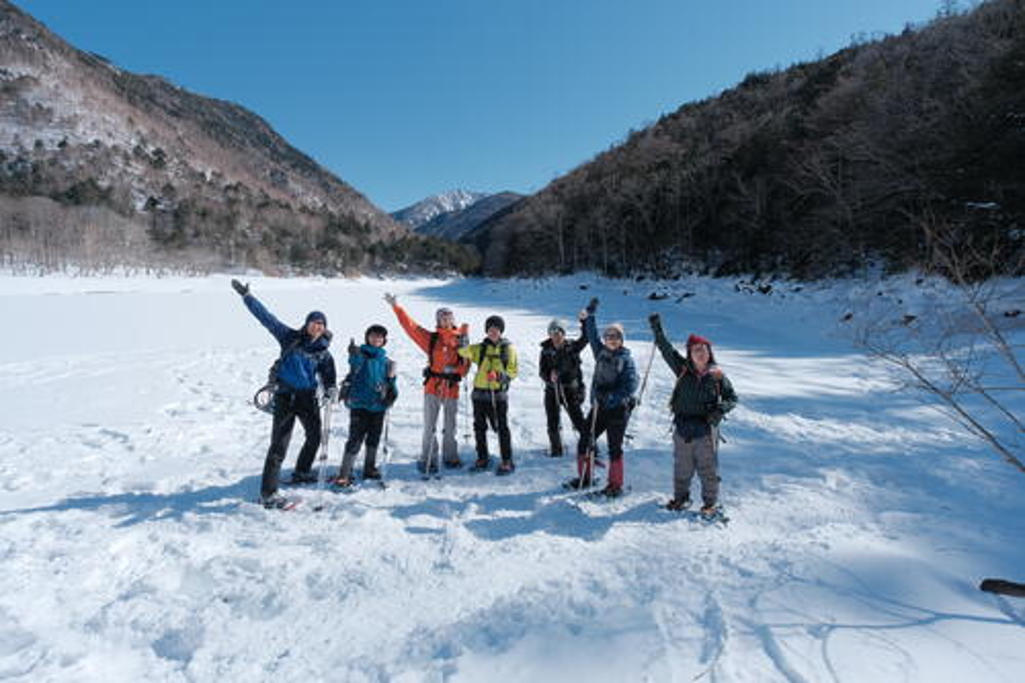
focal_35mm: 18
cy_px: 342
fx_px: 512
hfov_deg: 90.0
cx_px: 512
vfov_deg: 67.3
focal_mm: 12.2
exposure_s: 1/420
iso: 320
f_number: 8
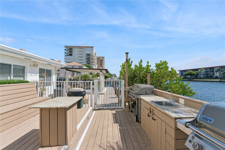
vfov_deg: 73.0
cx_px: 112
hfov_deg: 96.0
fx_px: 101
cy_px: 75
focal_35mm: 16
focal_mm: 16.2
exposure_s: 1/800
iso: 250
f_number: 9
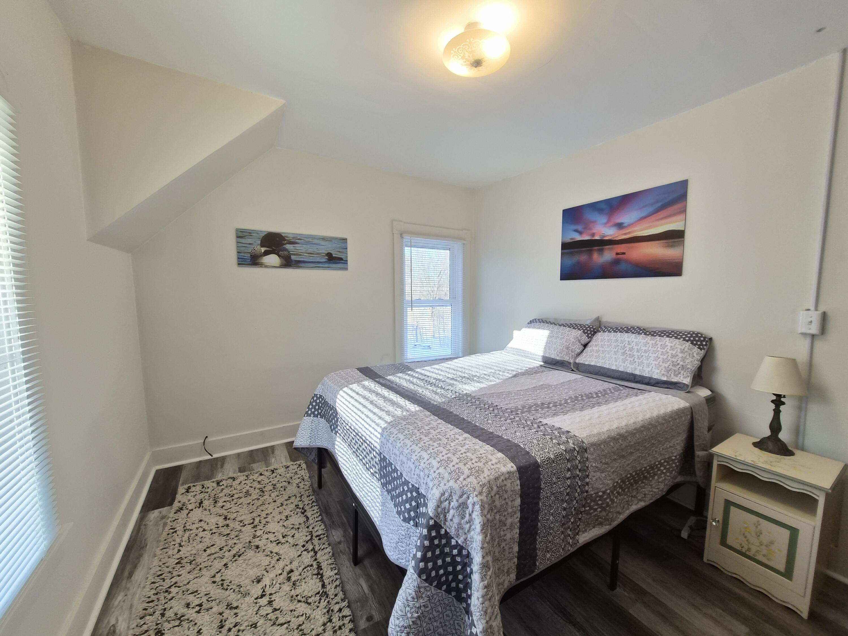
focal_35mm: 13
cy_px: 318
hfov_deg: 106.2
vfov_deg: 89.9
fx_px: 318
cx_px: 424
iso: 80
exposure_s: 1/60
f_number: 2.2
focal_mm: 1.7
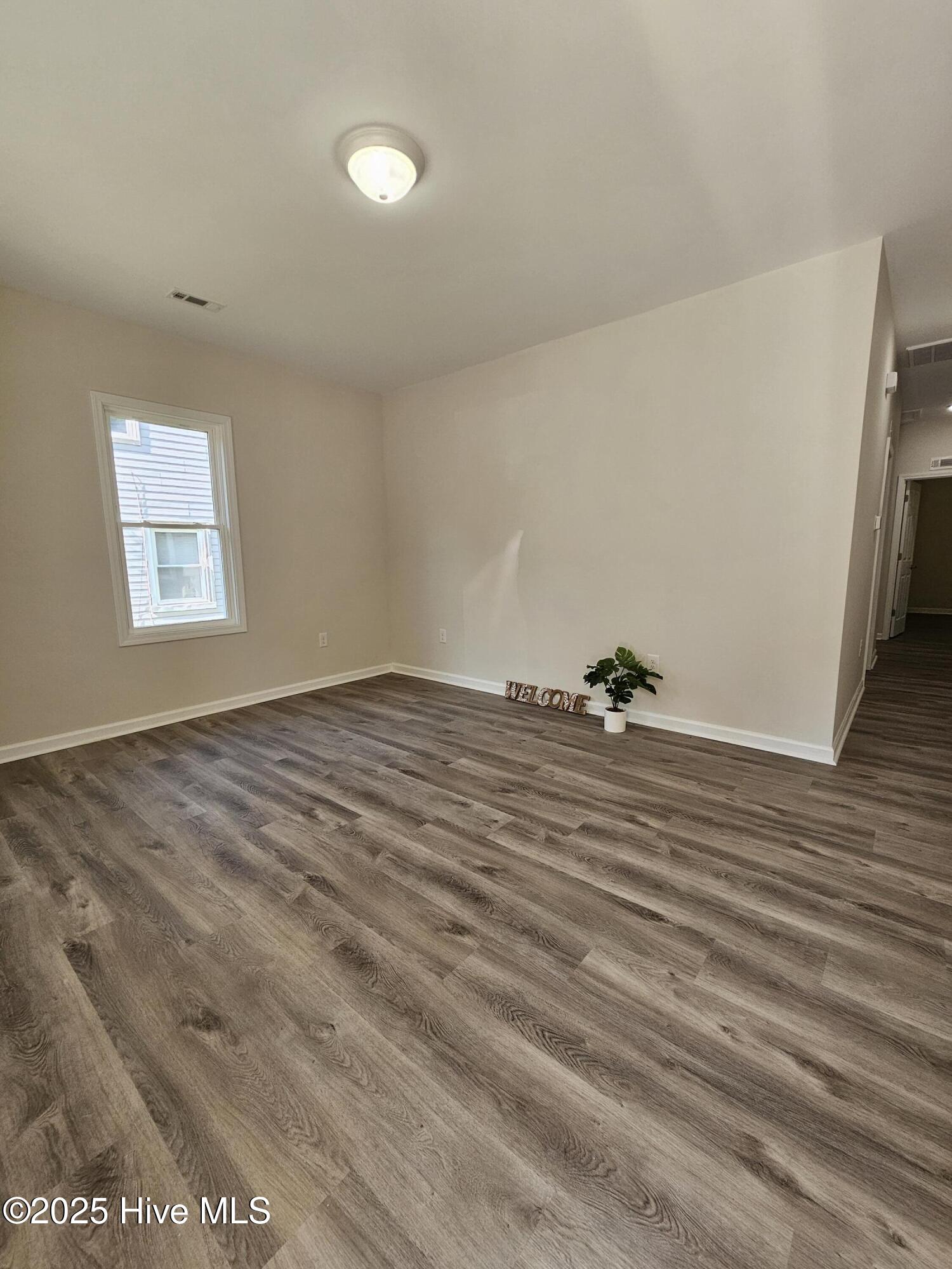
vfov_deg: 106.2
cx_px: 476
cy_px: 634
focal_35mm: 13
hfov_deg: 89.9
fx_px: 477
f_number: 2.2
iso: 100
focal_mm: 2.2
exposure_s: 1/120
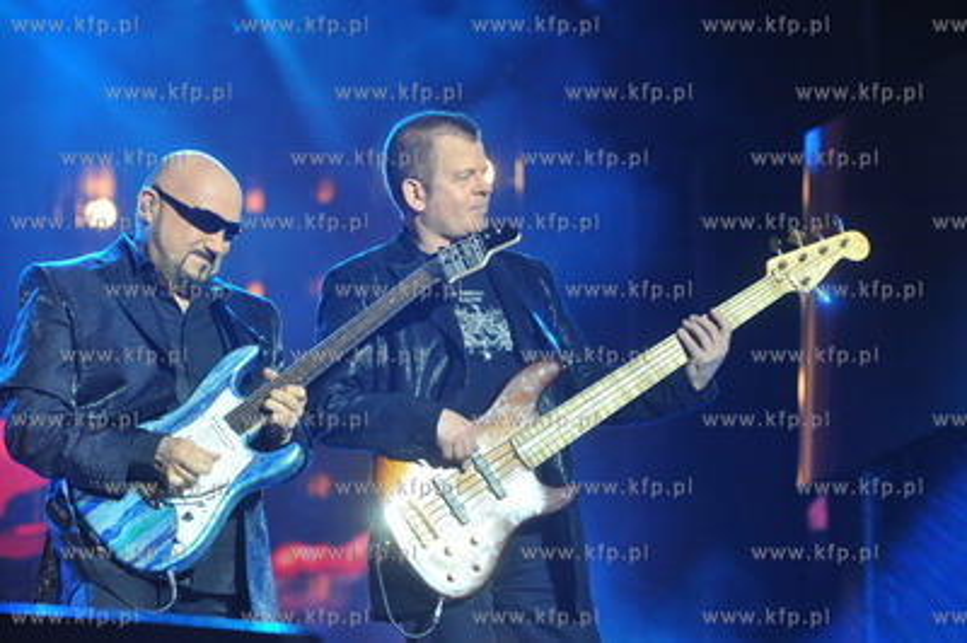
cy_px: 322
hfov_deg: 15.2
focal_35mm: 135
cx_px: 484
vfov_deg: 10.1
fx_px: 3623
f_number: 5.6
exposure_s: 1/200
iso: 3200
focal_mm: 135
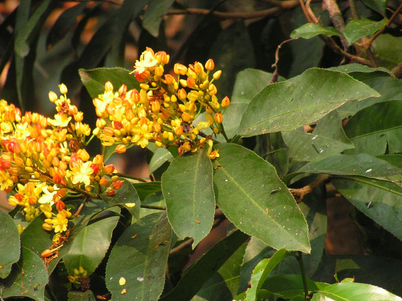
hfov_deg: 5.2
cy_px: 150
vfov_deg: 3.9
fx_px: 4413
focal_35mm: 380
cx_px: 201
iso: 200
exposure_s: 1/400
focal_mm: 63
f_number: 3.7
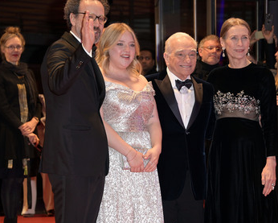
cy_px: 108
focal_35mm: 137
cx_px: 166
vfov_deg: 11.3
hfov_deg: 14.0
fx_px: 1128
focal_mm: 112
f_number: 5.6
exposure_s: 1/125
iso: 1250
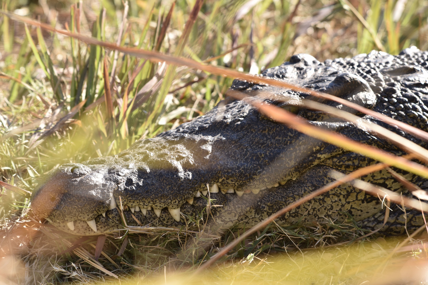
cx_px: 214
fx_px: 3329
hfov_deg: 7.4
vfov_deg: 4.9
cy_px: 142
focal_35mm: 280
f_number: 9
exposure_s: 1/250
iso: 400
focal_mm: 280
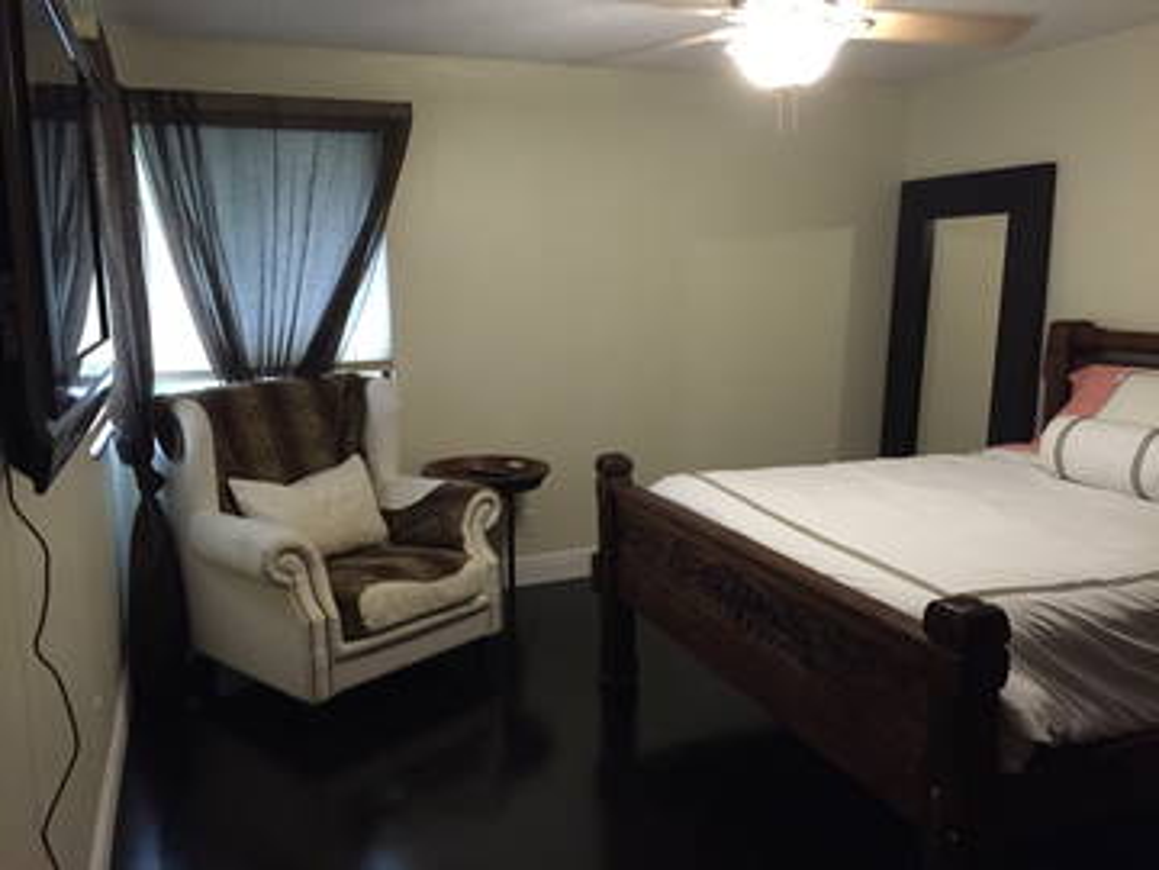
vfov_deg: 48.2
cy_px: 435
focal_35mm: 29
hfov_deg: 61.7
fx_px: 971
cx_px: 580
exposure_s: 1/30
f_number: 2.2
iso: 250
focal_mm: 4.15
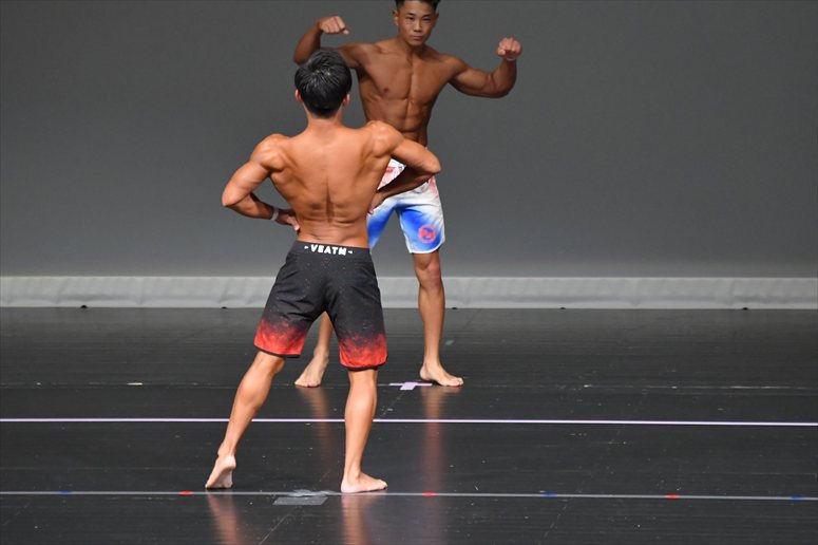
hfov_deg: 5.5
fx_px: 8517
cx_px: 409
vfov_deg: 3.7
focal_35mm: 375
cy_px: 272
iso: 5000
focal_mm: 250
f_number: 5.6
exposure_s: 1/400
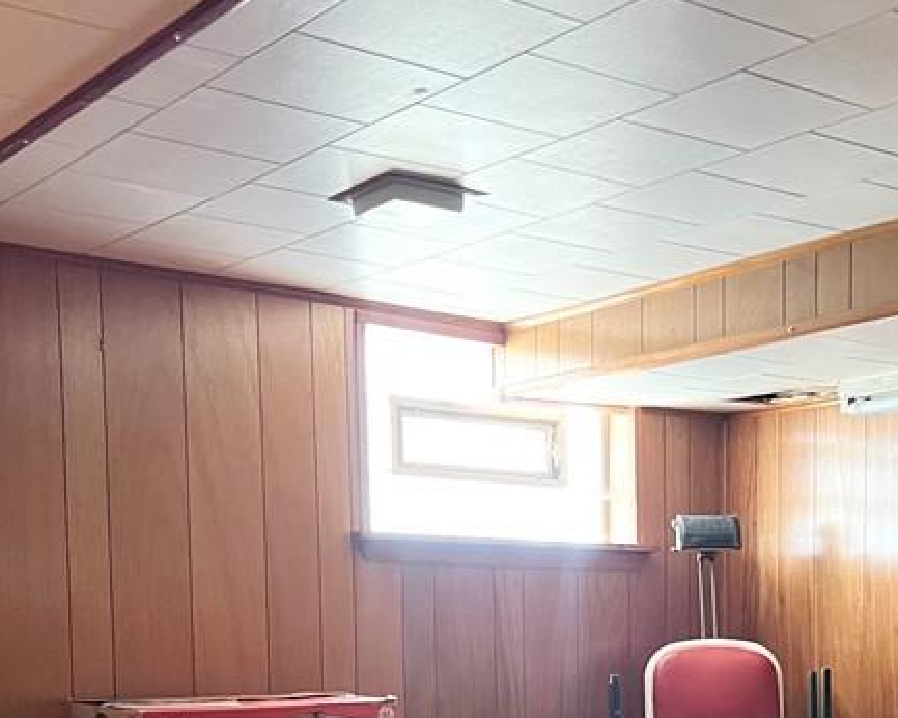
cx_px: 624
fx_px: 1594
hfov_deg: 31.1
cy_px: 757
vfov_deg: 24.0
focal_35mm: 60
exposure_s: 1/40
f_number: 1.5
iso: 500
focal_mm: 5.7
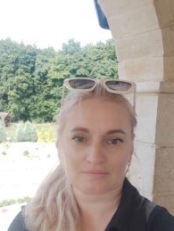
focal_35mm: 27
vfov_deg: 64.9
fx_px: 181
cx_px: 86
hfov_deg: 51.5
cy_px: 132
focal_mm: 3.49
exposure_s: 1/532
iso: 50
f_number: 2.45
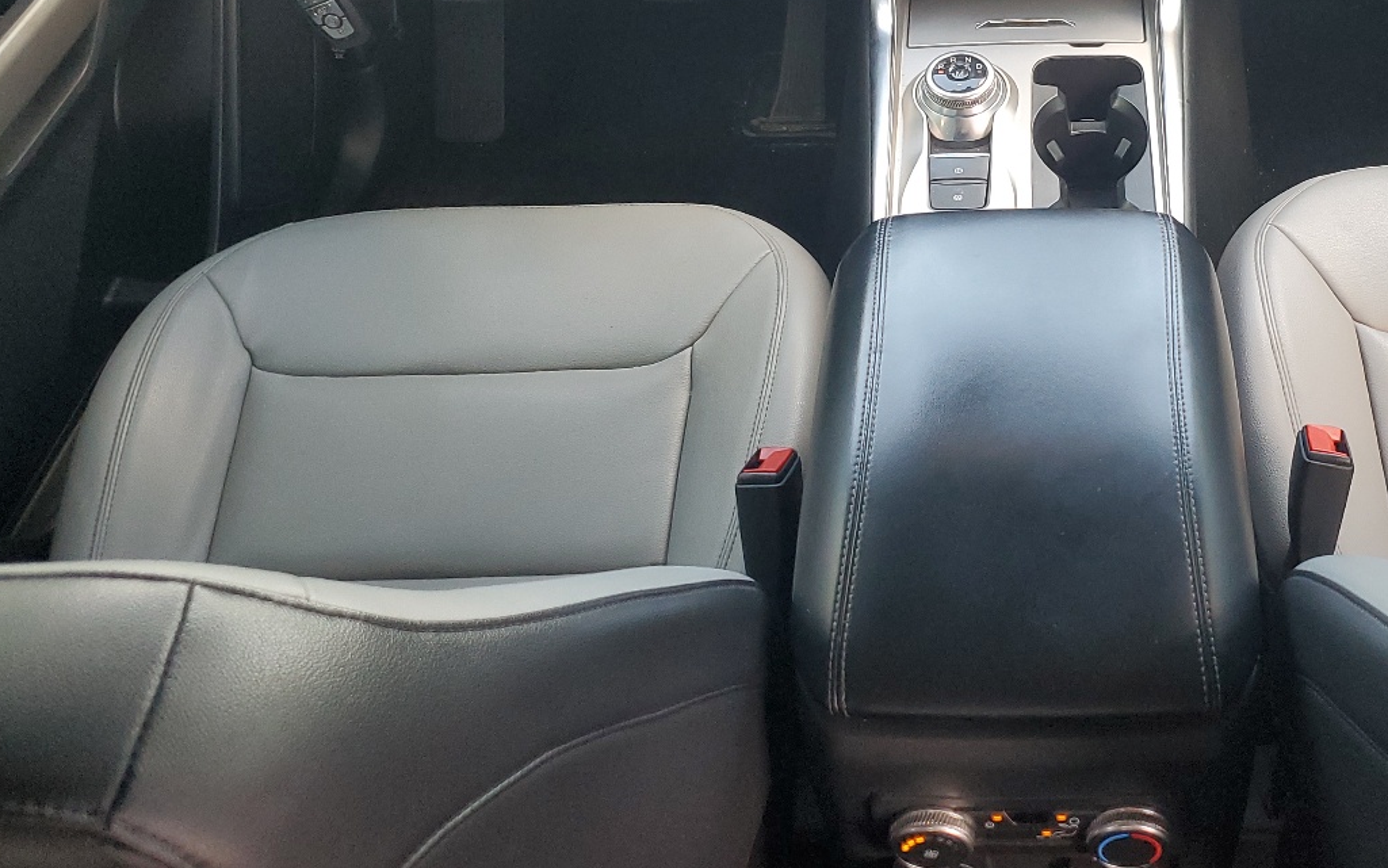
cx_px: 982
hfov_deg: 45.1
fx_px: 1627
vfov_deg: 29.2
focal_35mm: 43
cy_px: 177
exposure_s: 1/120
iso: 97
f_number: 1.5
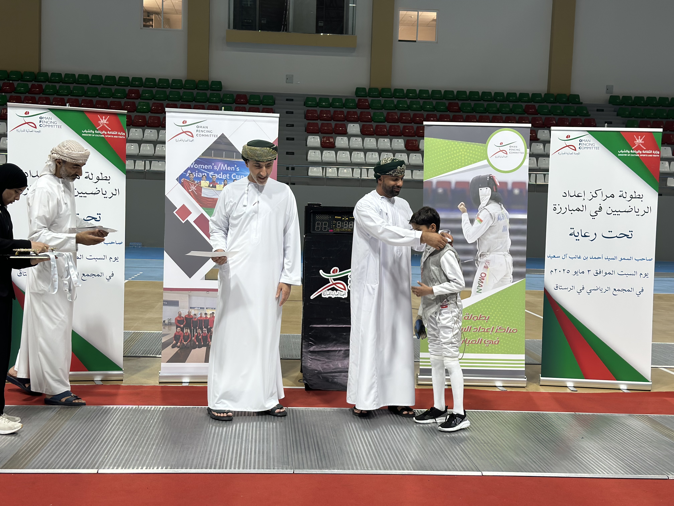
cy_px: 253
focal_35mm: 48
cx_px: 337
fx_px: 935
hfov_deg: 39.7
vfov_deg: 30.3
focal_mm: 6.86
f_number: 1.78
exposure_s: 1/165
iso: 64
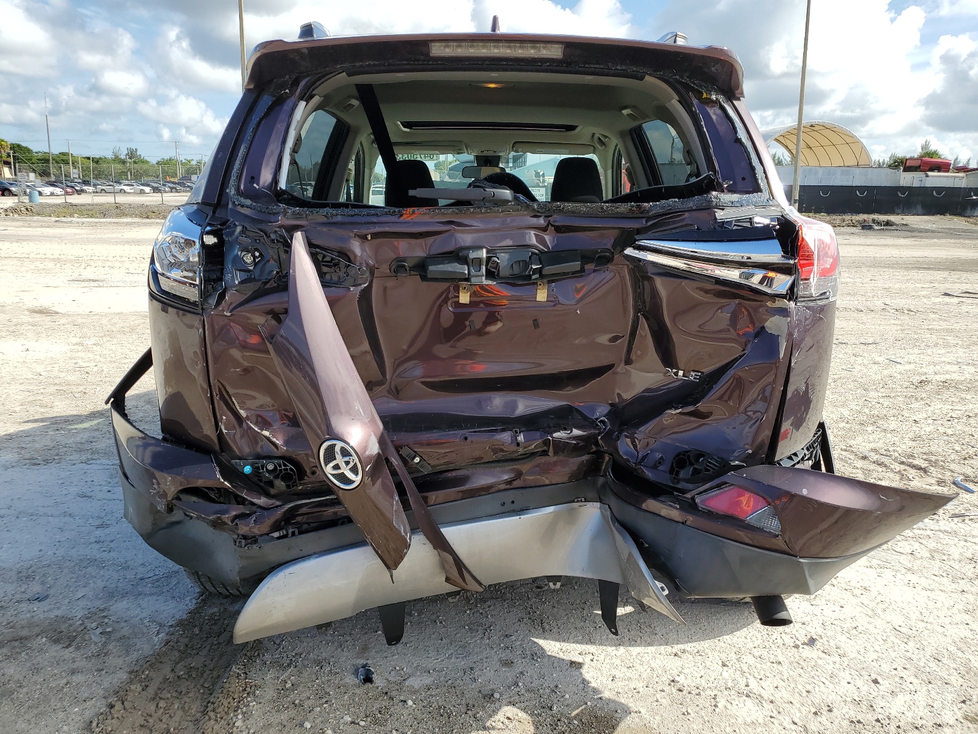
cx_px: 489
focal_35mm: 26
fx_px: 735
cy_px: 367
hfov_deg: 67.3
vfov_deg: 53.1
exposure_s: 1/2000
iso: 50
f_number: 1.5
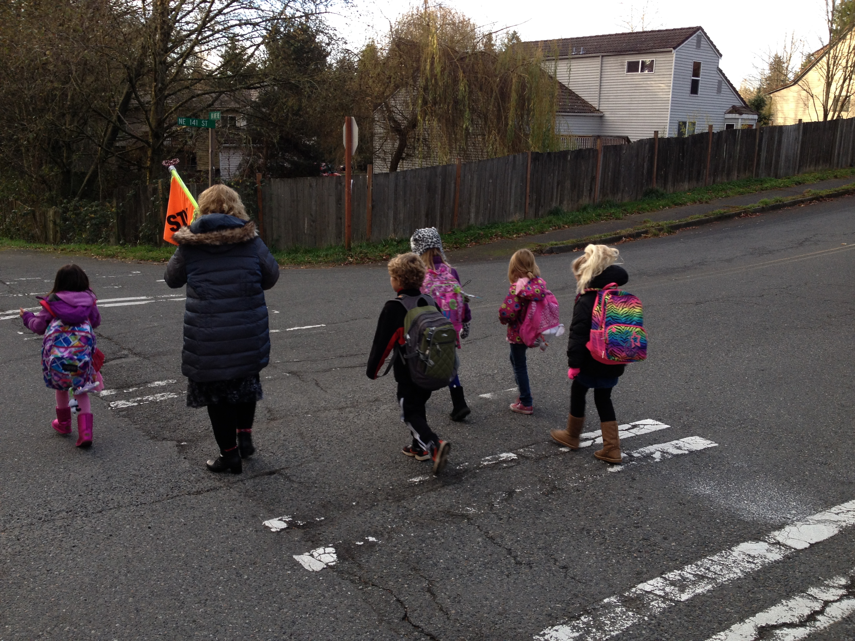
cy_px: 320
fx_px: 864
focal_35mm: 35
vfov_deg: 40.7
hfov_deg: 52.6
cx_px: 428
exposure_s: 1/120
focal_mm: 4.28
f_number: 2.4
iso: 50
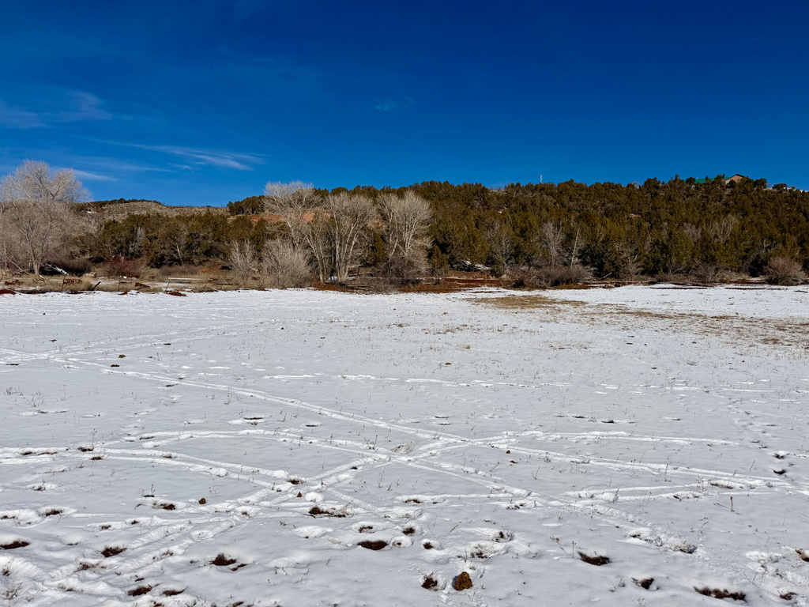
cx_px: 404
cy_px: 304
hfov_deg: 71.6
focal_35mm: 24
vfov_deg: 56.8
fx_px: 561
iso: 100
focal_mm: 6.76
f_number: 1.78
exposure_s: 1/22727
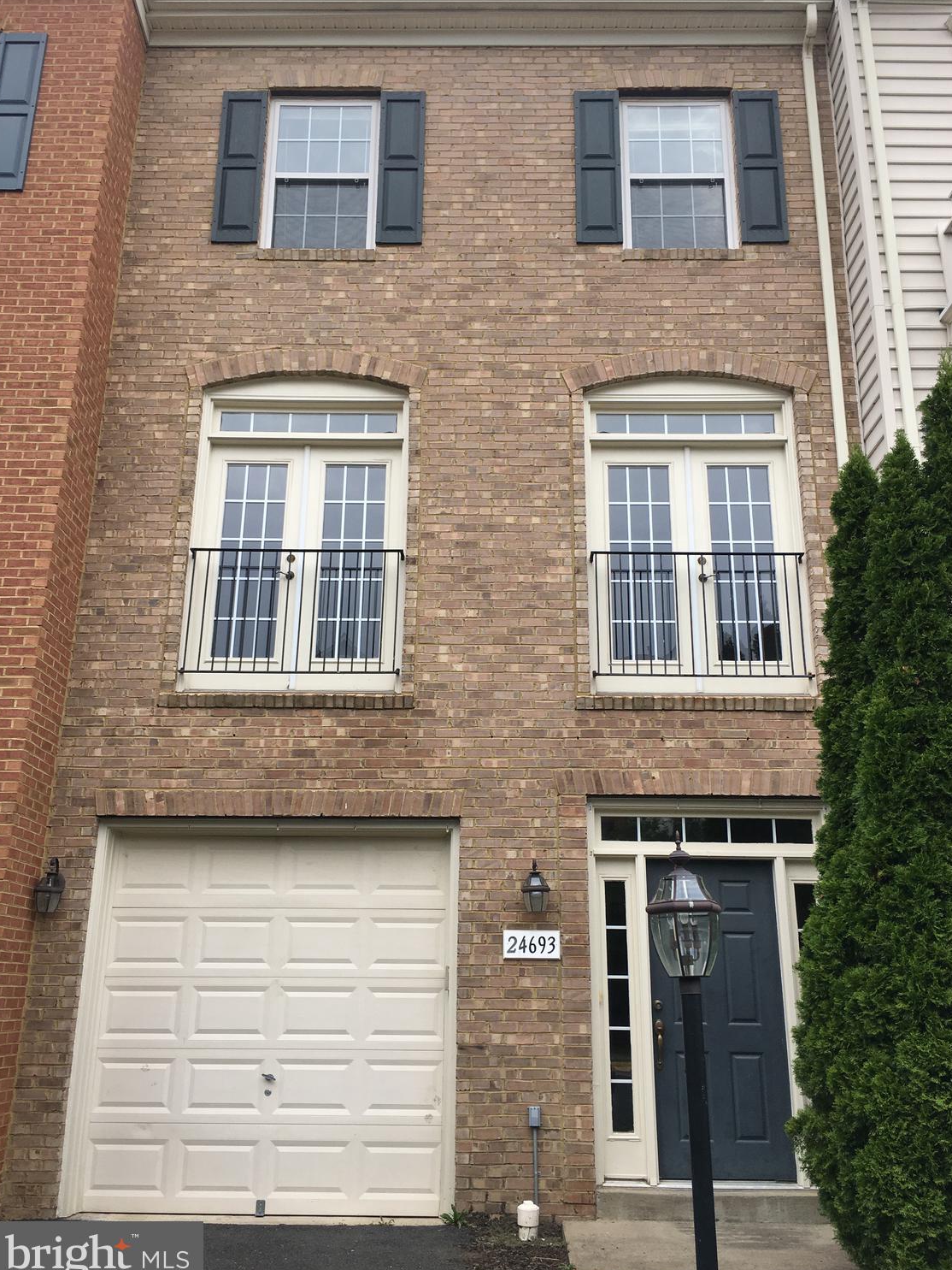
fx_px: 1100
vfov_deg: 60.0
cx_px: 482
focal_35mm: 30
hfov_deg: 46.8
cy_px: 635
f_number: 2.2
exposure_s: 1/475
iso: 25
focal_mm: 4.15
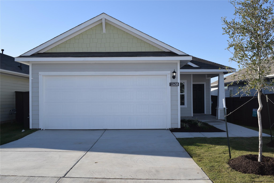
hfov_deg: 53.1
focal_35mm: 36
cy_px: 92
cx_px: 137
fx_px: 274
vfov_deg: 36.9
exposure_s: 1/320
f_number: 9
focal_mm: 24
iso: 200
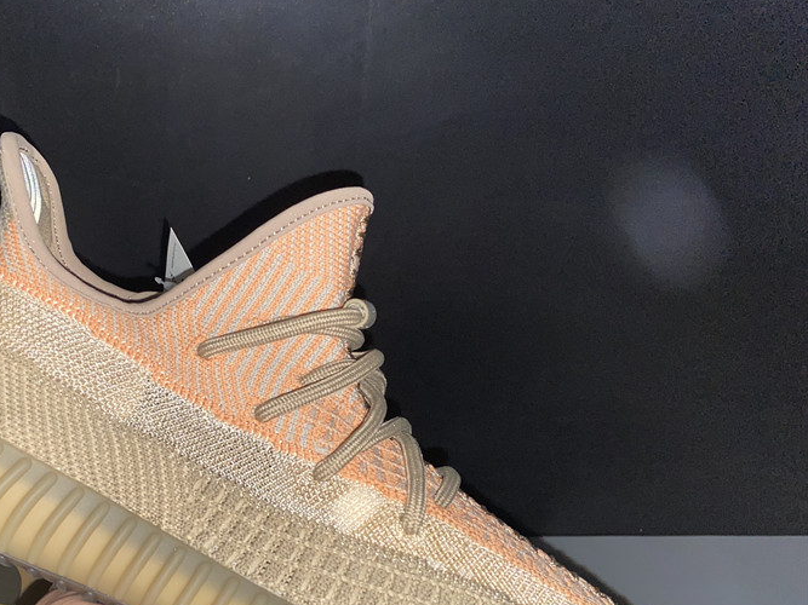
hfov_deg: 46.2
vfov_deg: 36.1
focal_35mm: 39
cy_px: 438
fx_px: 910
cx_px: 204
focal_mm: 4.25
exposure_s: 1/40
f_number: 1.8
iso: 50
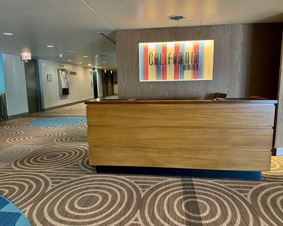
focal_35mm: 26
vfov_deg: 54.9
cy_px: 116
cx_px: 140
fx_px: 218
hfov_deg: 66.0
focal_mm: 6.76
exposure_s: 1/60
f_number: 1.78
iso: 400
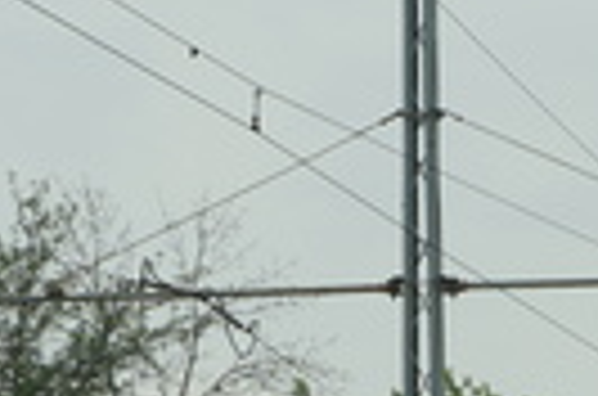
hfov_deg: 6.5
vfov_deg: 4.3
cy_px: 702
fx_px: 5257
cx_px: 724
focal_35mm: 317
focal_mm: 33
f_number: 8
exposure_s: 1/125
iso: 100
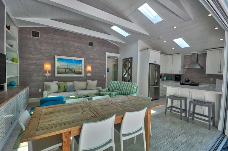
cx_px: 114
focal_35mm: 15
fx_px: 95
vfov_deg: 77.2
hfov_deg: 100.5
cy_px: 76
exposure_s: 1/60
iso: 400
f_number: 10
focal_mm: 10
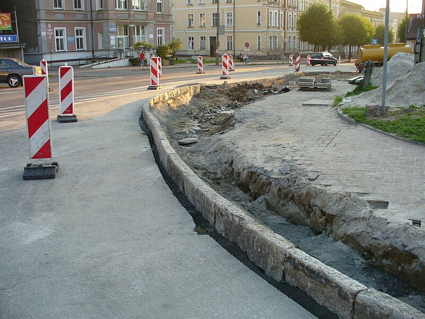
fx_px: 454
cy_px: 160
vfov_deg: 38.7
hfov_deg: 50.1
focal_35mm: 37
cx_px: 212
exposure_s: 1/100
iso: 80
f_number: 2.8
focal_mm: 6.1
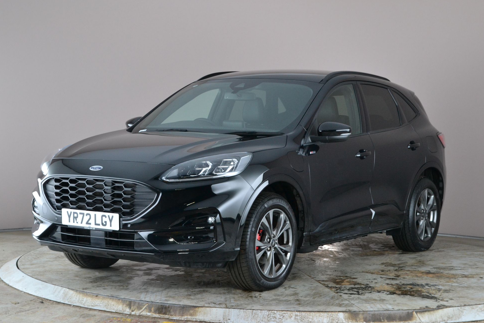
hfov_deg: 27.7
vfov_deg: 18.7
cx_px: 235
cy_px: 161
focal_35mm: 73
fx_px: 981
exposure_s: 1/13
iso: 1000
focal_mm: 46
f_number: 10
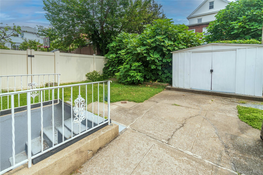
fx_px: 110
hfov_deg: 100.4
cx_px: 132
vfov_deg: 77.3
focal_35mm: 15
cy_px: 88
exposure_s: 1/200
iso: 100
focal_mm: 10
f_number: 7.1
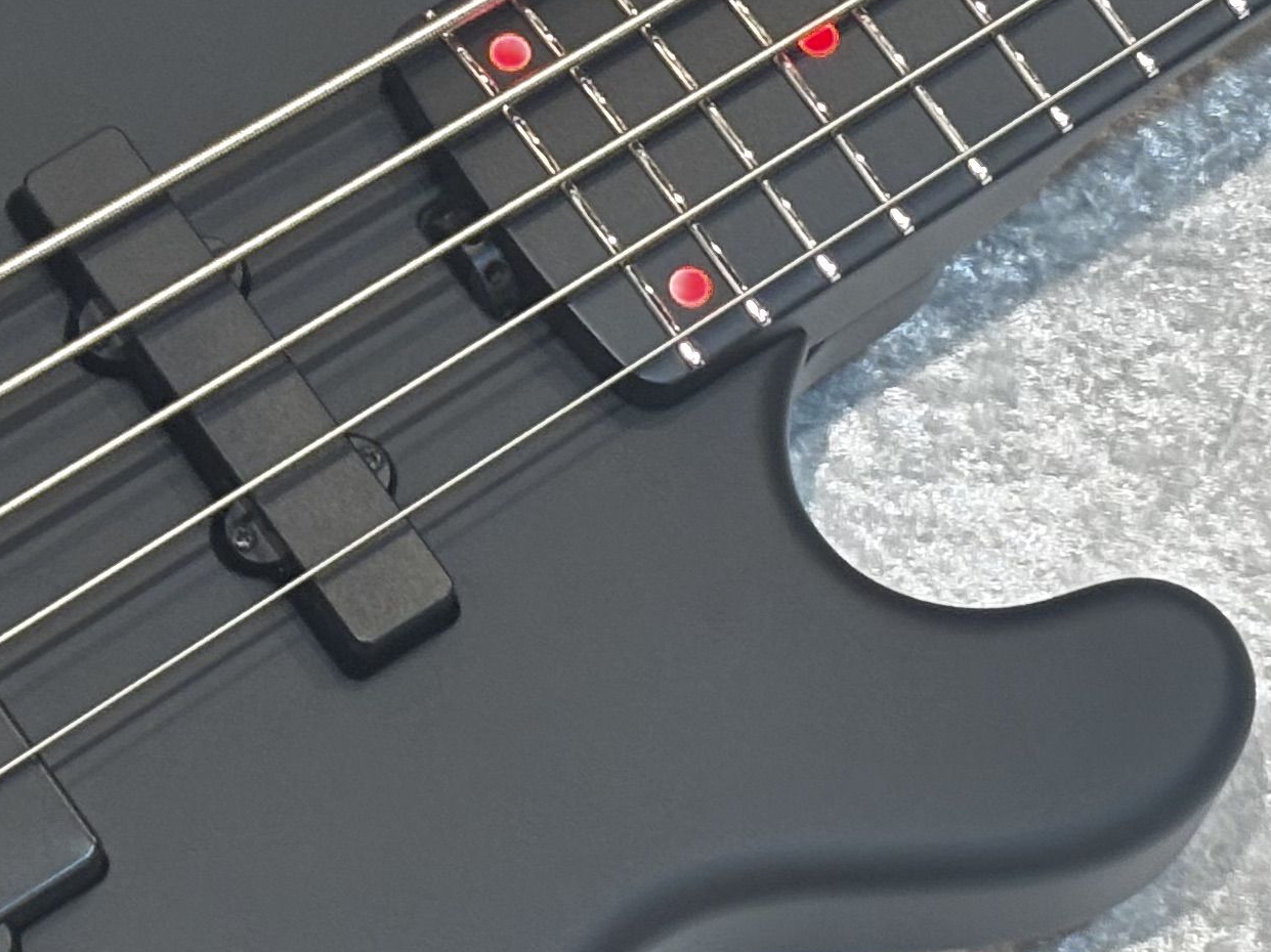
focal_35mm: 169
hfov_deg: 11.7
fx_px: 6203
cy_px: 445
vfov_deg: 8.8
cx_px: 317
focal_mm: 5.96
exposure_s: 1/60
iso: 100
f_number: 1.6
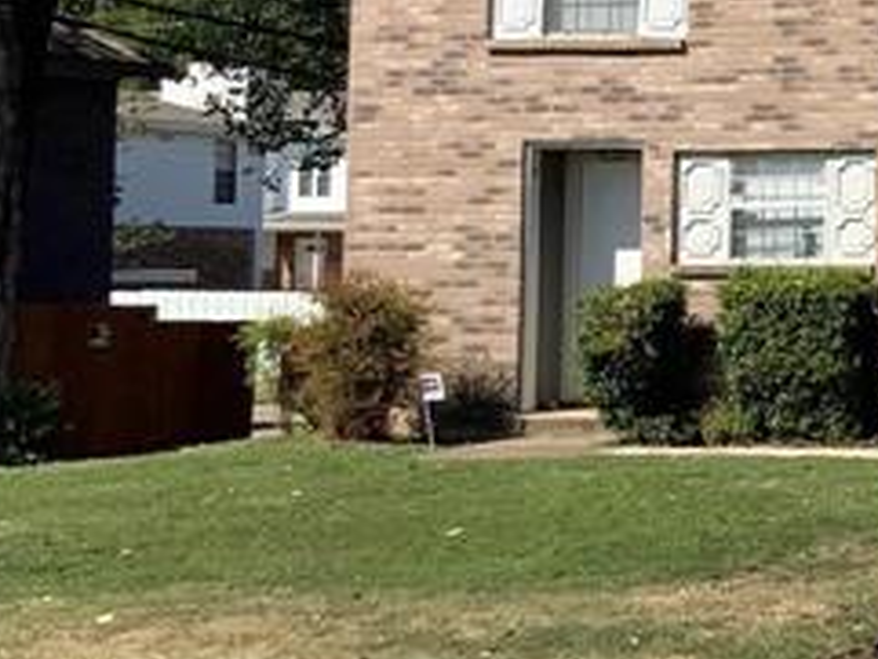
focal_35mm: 123
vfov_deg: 12.0
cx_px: 1457
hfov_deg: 14.5
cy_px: 80
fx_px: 3121
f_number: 1.8
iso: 16
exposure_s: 1/2427
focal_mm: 3
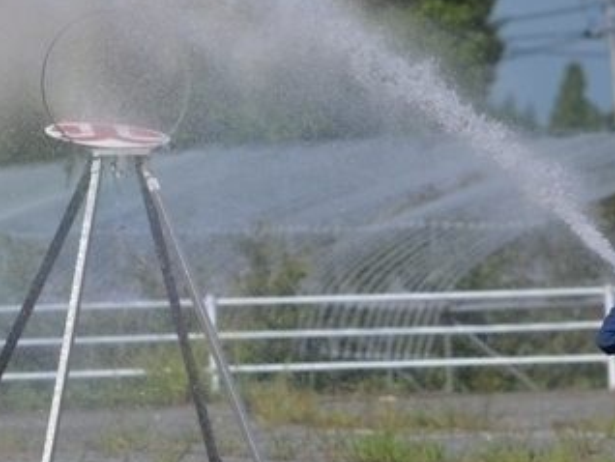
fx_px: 11343
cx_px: 518
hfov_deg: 3.1
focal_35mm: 638
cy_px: 204
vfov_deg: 2.3
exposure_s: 1/2000
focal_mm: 220
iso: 360
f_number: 7.1
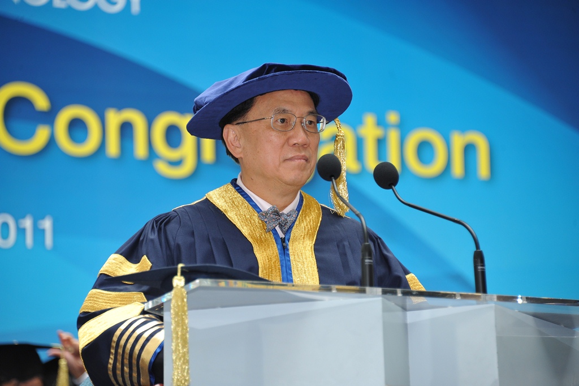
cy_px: 193
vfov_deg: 6.0
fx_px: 3698
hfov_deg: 9.0
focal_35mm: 230
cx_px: 290
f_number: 6.3
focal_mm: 230
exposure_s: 1/160
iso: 800
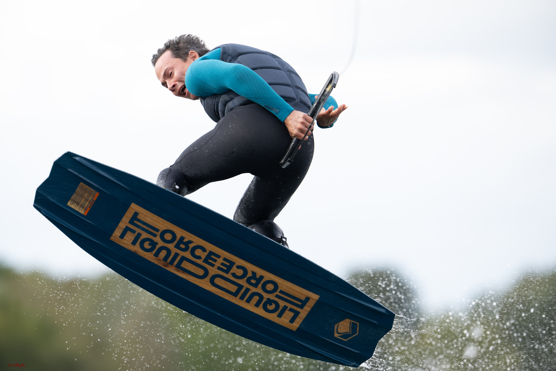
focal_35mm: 400
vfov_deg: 3.4
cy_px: 186
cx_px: 278
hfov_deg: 5.2
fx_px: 6177
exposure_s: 1/1600
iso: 500
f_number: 4.5
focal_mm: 400
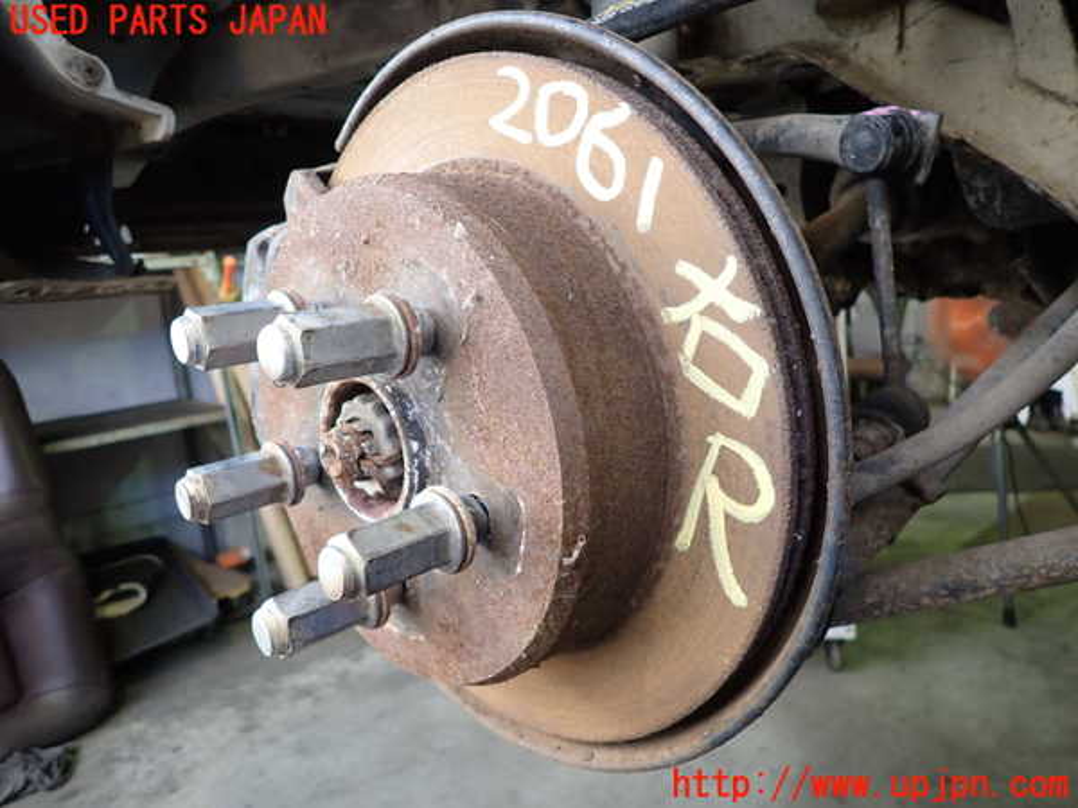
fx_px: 779
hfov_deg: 69.4
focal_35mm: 25
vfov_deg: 54.9
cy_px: 404
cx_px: 539
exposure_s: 1/60
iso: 200
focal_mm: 4.5
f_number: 2
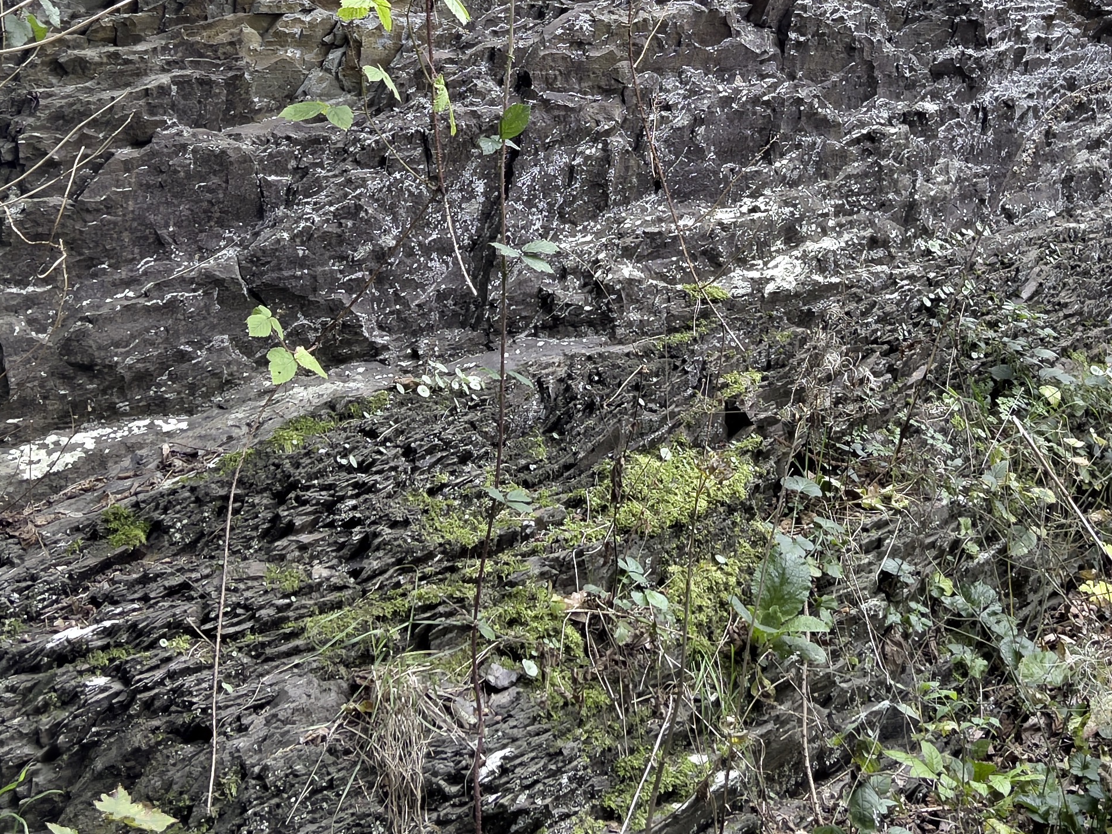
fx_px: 1767
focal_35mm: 55
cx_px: 696
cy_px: 22
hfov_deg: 34.7
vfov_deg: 25.4
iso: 80
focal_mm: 5.7
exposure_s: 1/121
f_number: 1.5
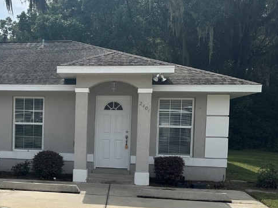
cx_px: 49
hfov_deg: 36.0
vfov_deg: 28.3
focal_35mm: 51
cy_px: 142
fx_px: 409
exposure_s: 1/6211
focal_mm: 6.86
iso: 80
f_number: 1.78
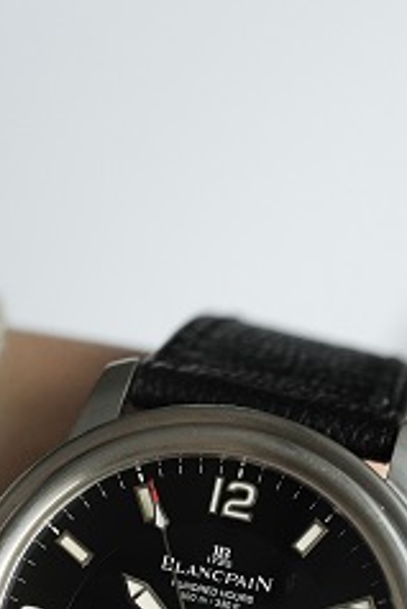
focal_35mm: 340
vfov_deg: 6.0
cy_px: 654
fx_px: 5757
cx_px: 202
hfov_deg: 4.0
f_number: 3.2
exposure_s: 1/250
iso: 2000
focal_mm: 105
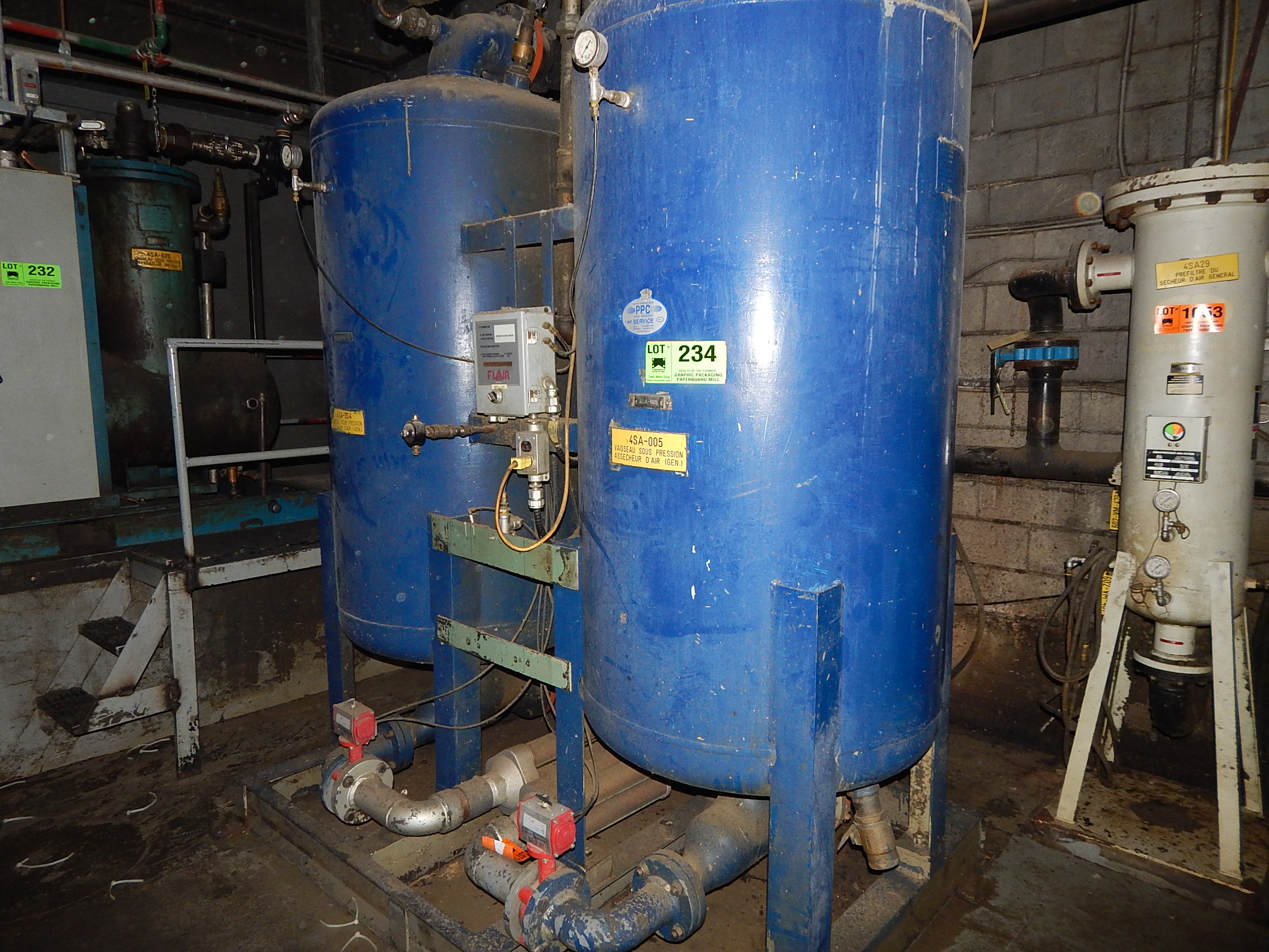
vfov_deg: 61.1
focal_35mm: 22
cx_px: 634
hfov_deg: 76.4
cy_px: 476
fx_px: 807
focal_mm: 4
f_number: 3
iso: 250
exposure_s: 1/30
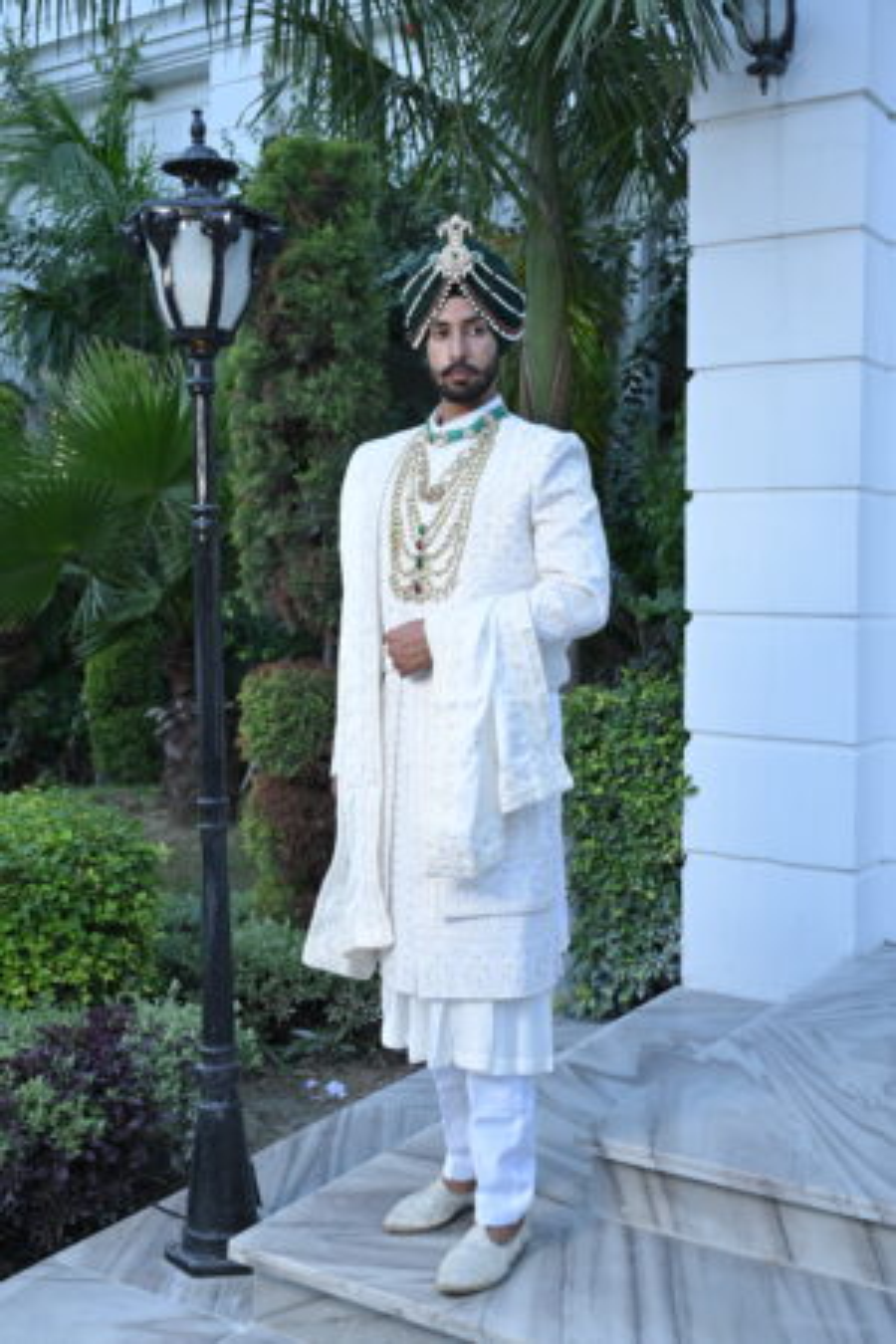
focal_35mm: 39
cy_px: 672
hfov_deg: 34.2
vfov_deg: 49.6
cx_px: 448
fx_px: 1456
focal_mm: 39
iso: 800
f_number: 6.3
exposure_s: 1/200
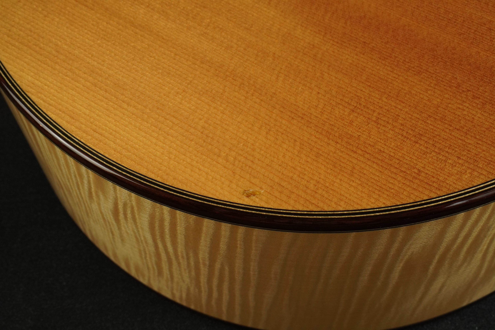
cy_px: 165
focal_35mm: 52
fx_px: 722
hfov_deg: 37.9
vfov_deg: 25.8
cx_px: 248
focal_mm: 35
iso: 1250
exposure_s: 1/60
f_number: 11
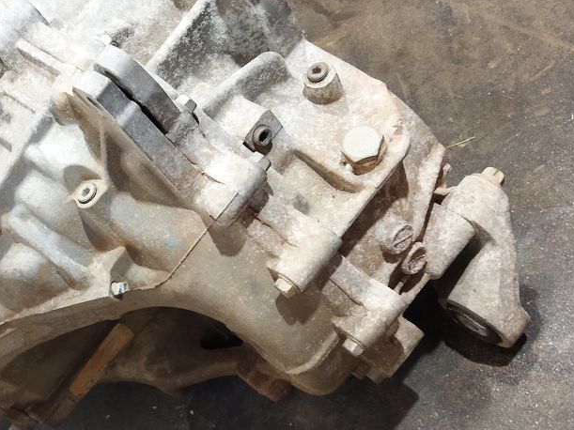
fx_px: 879
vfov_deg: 27.5
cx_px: 142
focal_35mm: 53
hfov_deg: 35.4
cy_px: 252
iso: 453
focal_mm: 4.71
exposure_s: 1/50
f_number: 1.79
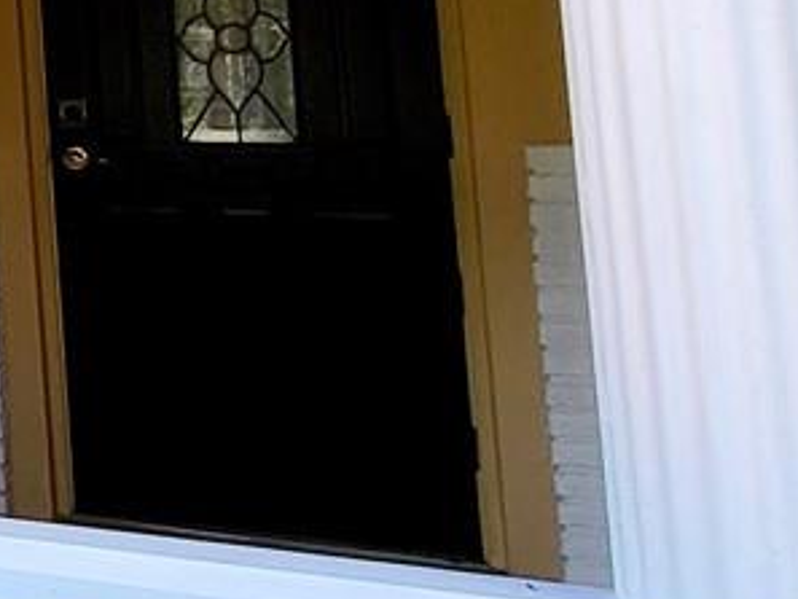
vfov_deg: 20.0
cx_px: -889
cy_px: -78
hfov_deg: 17.4
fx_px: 1614
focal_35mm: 70
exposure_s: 1/476
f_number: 2.2
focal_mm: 1.74
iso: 32
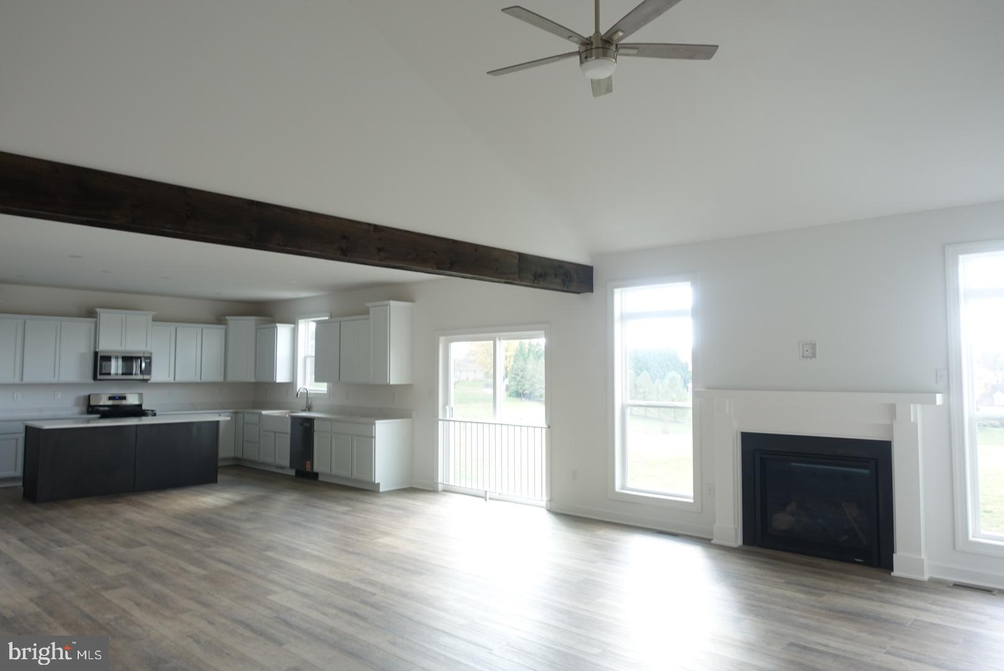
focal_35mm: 24
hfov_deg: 73.7
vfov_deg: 53.2
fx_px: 670
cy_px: 336
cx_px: 502
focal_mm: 8.8
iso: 125
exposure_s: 1/50
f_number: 2.8
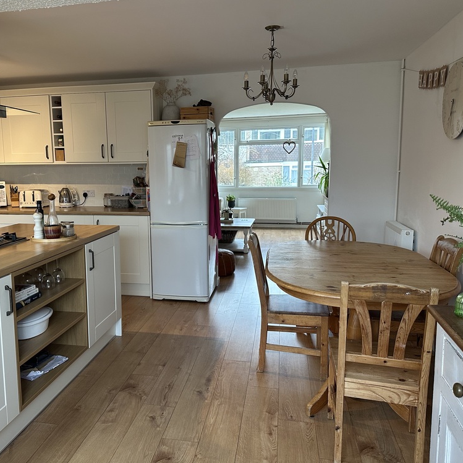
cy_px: 226
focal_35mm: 29
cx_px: 180
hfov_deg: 55.1
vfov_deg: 55.6
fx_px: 439
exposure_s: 1/111
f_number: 1.78
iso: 250
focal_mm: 6.86
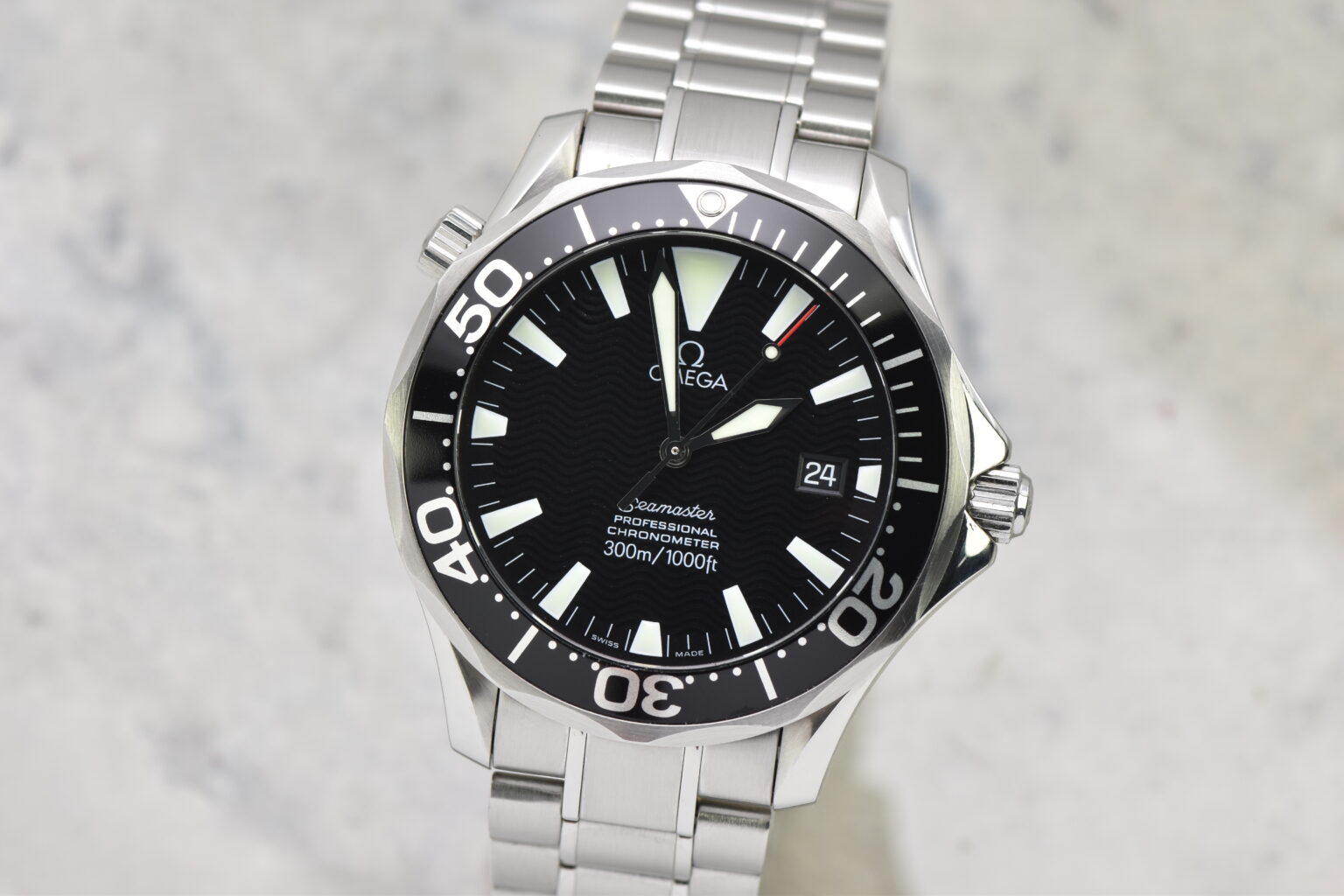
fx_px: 5880
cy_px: 448
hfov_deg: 13.0
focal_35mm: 158
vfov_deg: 8.7
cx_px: 672
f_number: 10
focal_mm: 105
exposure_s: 1/30
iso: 200
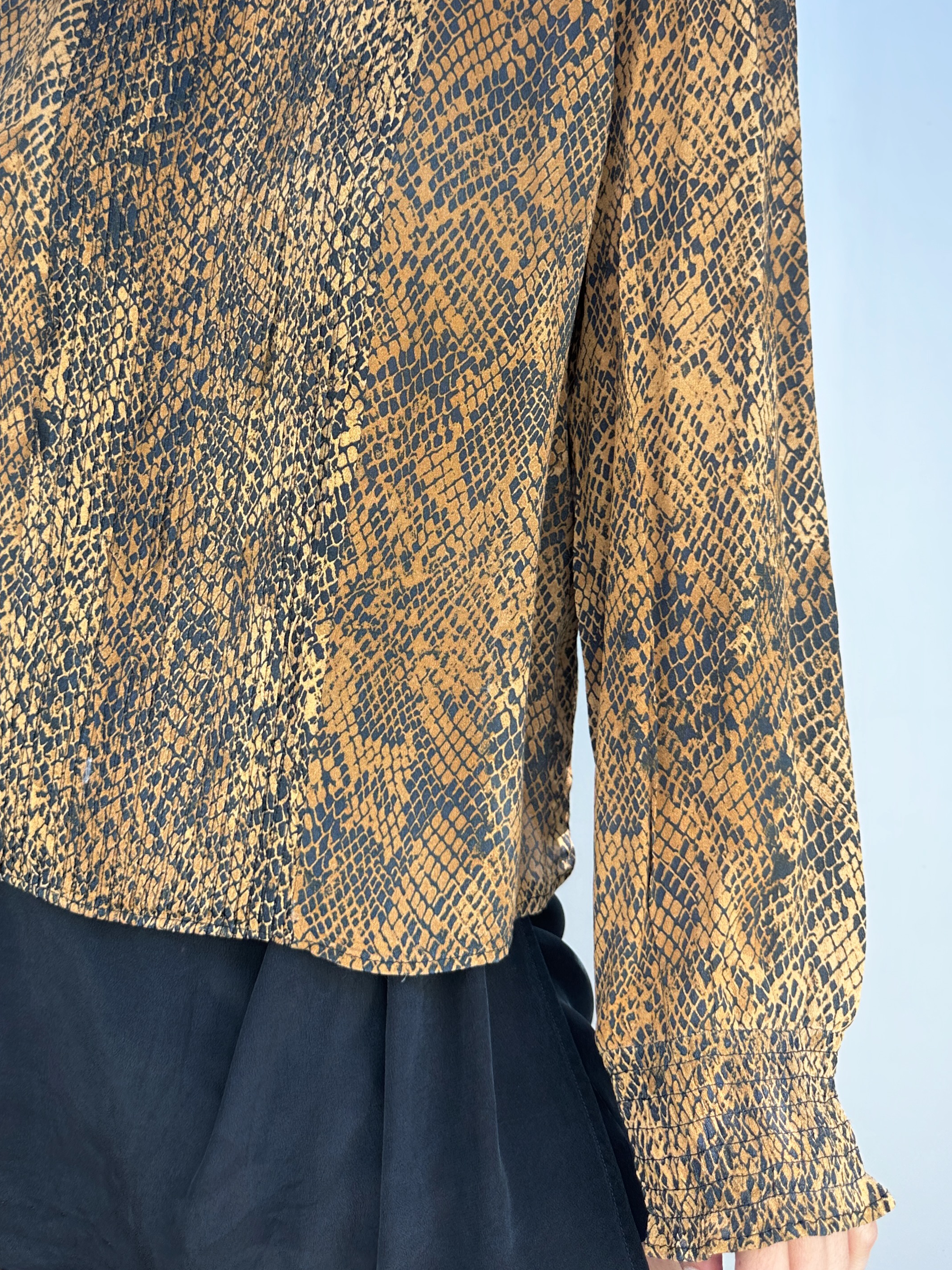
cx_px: 325
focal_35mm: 32
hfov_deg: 43.6
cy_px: 466
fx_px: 1173
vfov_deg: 56.0
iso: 64
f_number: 1.78
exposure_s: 1/138
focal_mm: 6.86
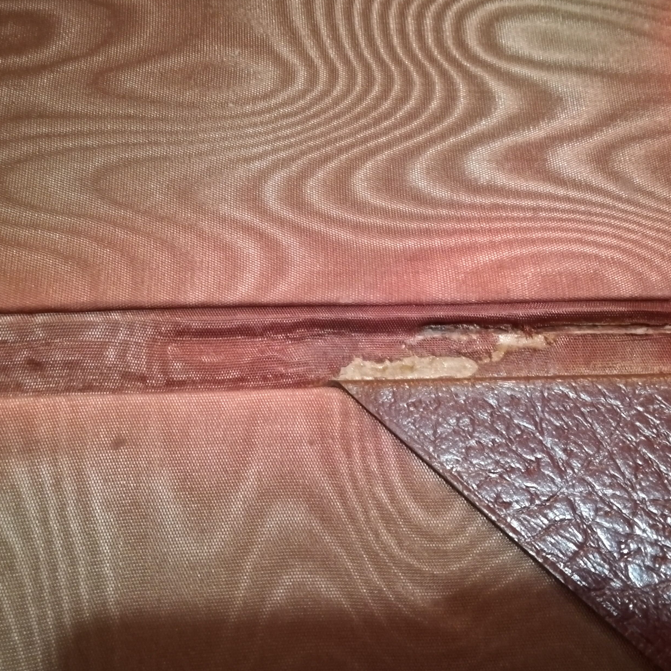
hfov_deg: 44.9
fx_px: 811
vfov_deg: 44.9
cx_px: 359
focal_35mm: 37
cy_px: 336
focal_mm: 3.83
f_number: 2.2
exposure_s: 1/14.3
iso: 1600
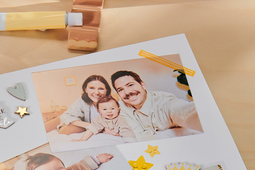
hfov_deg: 8.8
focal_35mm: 231
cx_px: -62
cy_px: 219
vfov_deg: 5.9
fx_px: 1635
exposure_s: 1/125
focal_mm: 62
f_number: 8
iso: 250
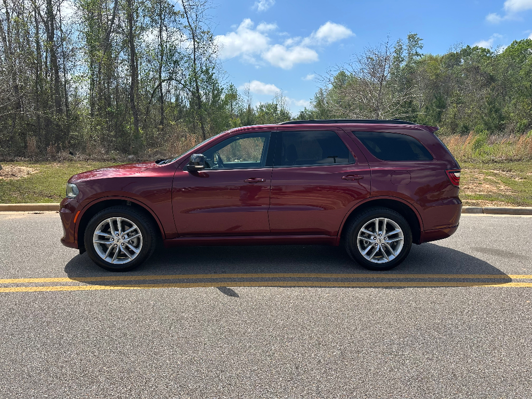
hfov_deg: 71.6
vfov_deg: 56.8
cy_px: 200
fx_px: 369
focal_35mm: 24
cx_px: 266
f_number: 1.78
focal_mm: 6.86
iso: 80
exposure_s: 1/3861
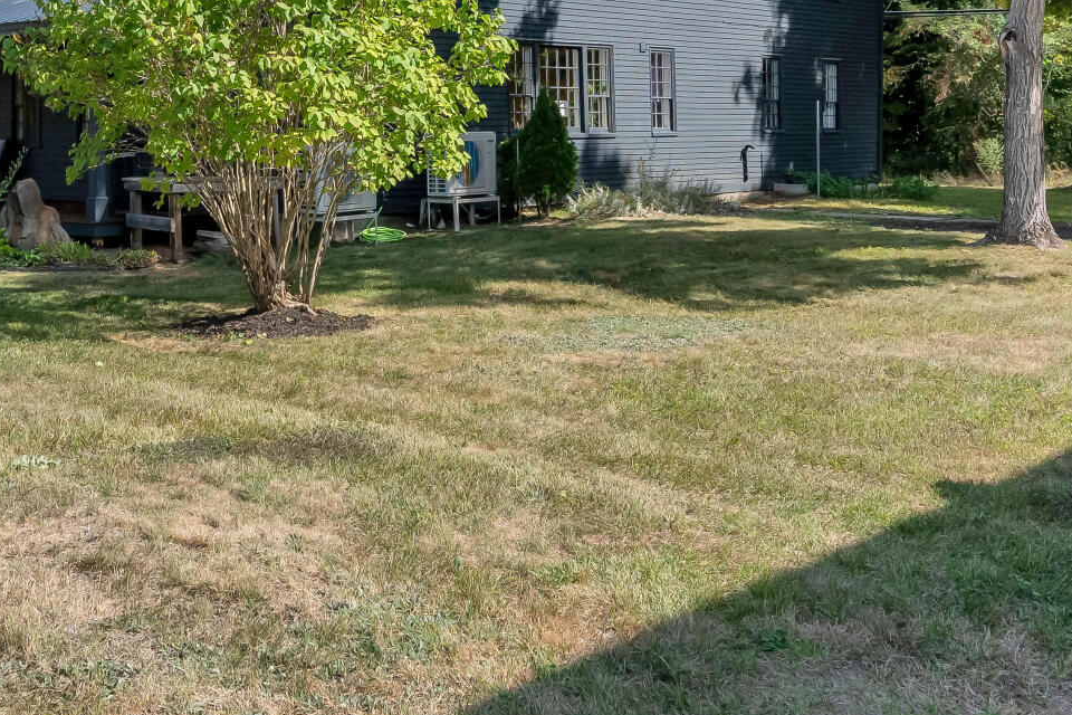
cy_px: 89
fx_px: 1489
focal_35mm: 50
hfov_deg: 39.0
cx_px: 325
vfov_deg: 26.2
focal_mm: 16
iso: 800
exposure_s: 1/750
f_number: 8
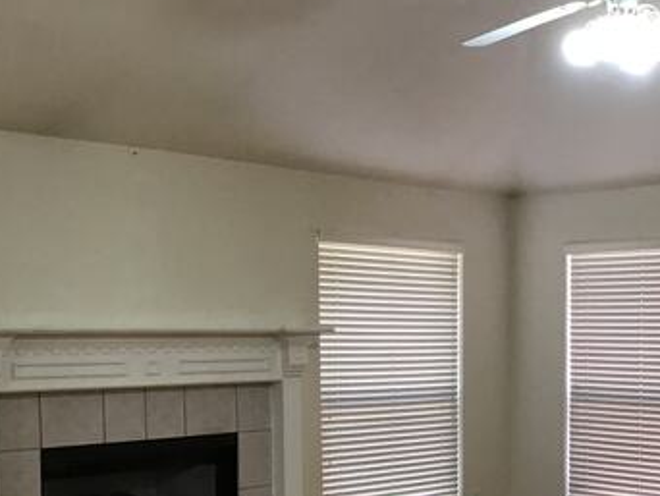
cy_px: 401
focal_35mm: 58
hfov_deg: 32.5
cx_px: 511
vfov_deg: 24.8
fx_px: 1107
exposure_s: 1/30
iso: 100
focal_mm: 3.3
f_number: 2.4
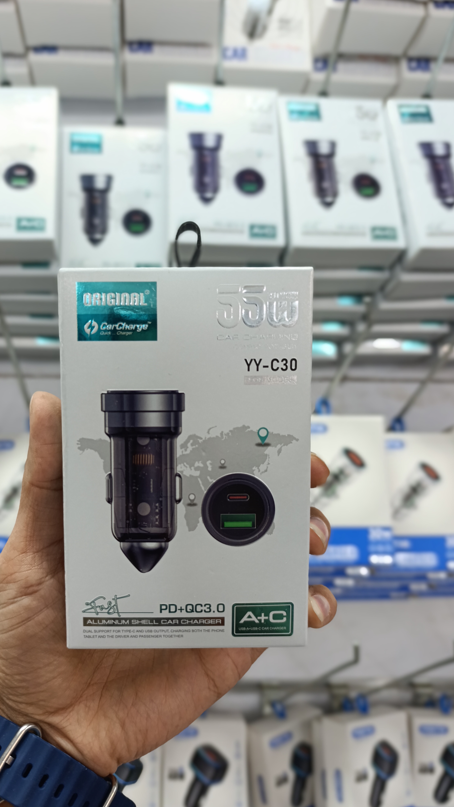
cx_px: 179
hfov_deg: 44.1
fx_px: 556
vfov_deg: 71.9
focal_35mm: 26
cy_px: 416
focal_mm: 6.14
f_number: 1.6
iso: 250
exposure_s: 1/100
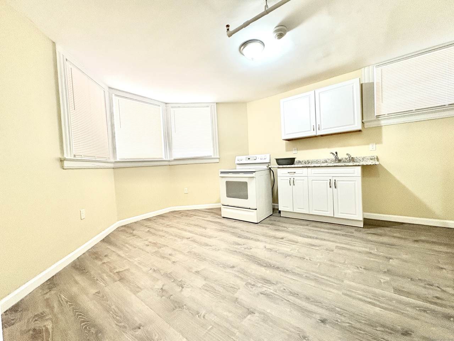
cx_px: 227
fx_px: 184
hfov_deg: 102.1
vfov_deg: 85.7
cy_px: 170
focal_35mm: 14
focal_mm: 2.22
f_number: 2.2
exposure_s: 1/60
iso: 250
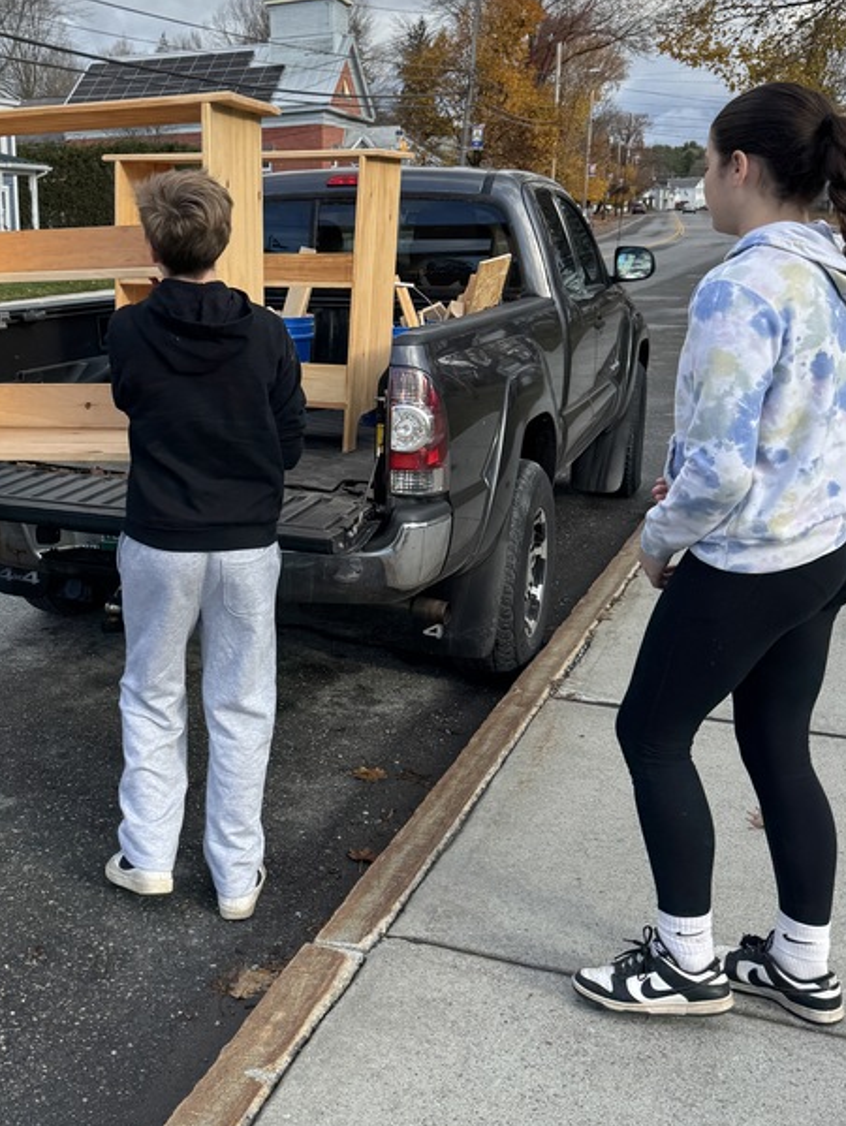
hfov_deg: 34.1
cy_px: 459
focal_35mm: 41
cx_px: 164
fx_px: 1335
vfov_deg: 45.5
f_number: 1.78
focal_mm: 6.76
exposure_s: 1/1721
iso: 80
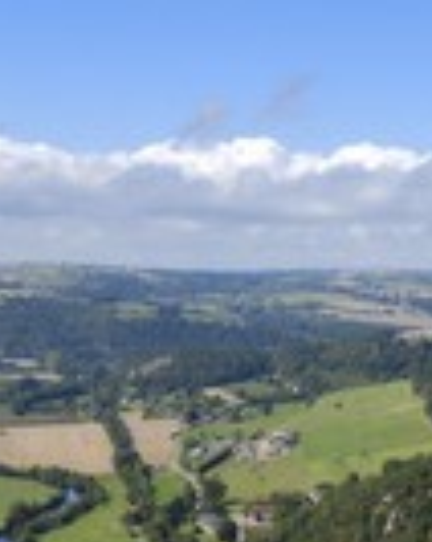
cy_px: 367
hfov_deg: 16.7
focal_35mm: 89
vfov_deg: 21.4
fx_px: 1426
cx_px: 463
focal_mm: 20
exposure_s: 1/125
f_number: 9
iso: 100
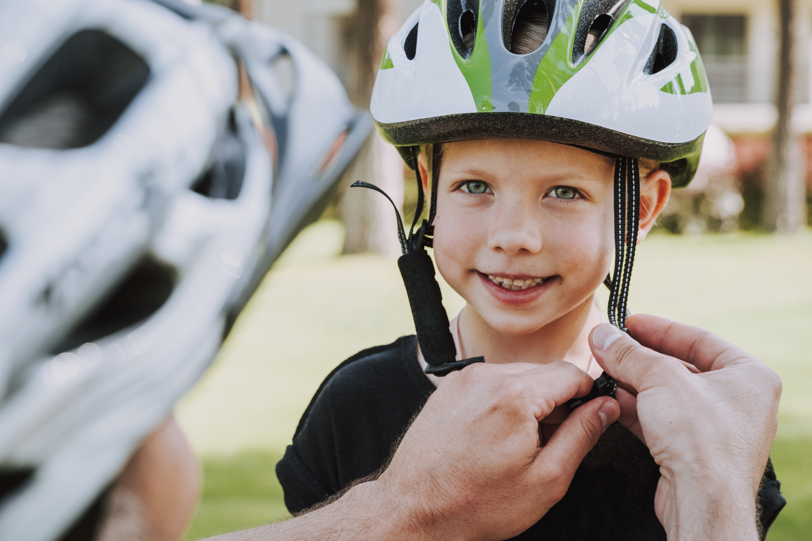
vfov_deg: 18.2
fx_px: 1692
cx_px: 406
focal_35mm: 75
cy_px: 270
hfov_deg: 27.0
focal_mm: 75
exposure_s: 1/80
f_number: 7.1
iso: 125
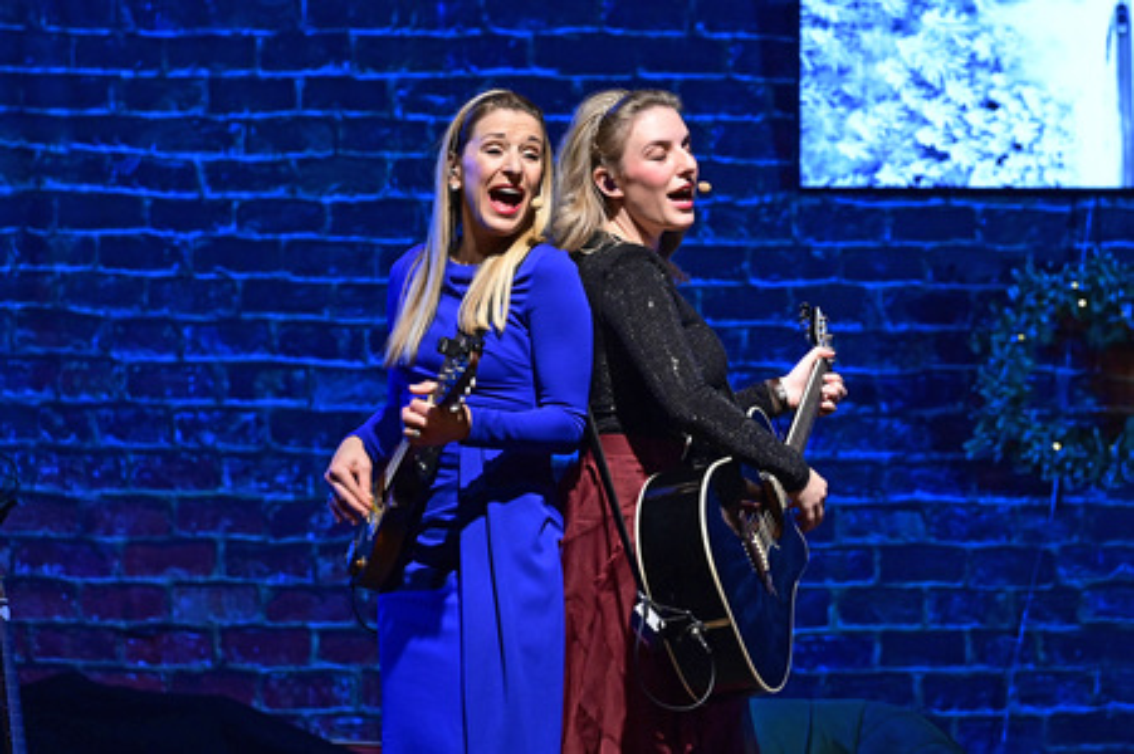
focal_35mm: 200
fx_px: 6295
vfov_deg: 6.9
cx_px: 567
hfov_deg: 10.3
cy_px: 377
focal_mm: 200
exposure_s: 1/320
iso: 3200
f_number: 4.5
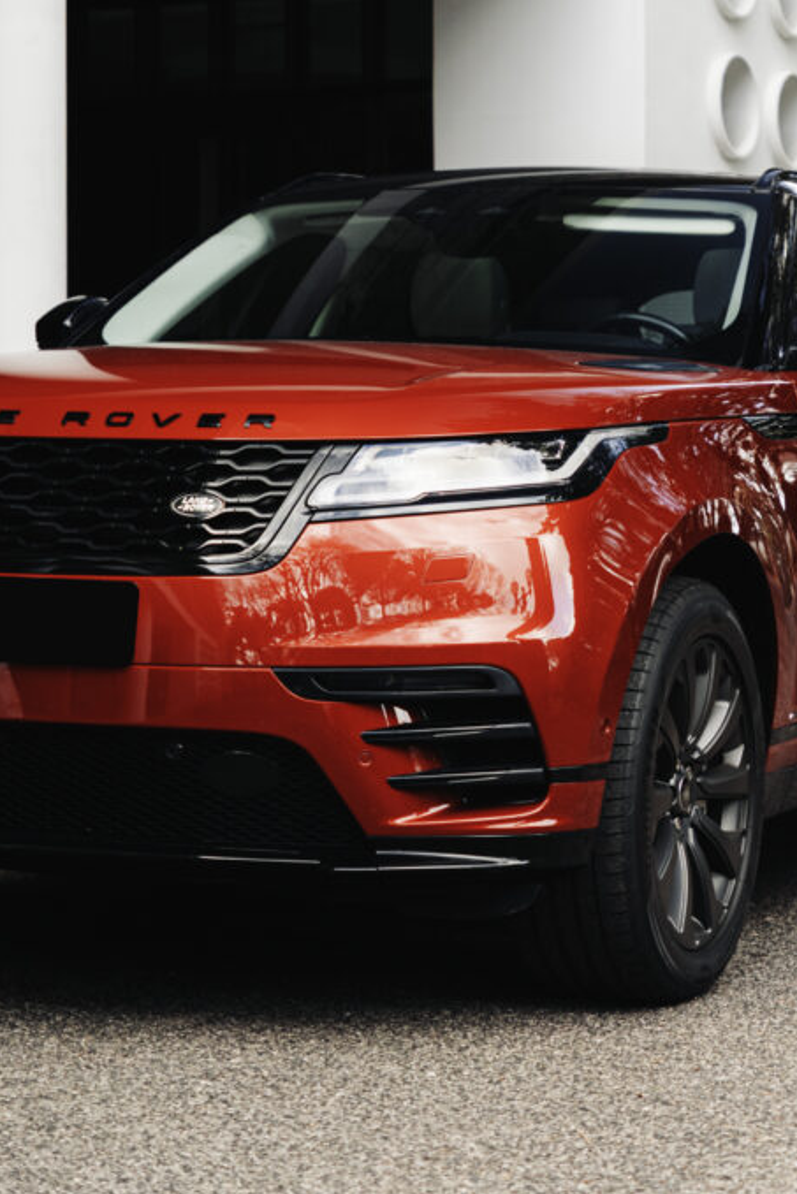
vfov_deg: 24.4
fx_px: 2755
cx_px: 597
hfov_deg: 16.4
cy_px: 462
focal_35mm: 83
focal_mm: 37.2
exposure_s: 1/200
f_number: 2.8
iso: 160
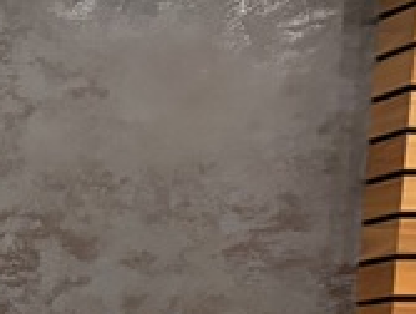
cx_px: -830
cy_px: 787
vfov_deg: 8.5
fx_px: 1915
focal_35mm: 159
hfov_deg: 9.6
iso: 320
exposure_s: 1/60
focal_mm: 5.96
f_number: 1.6
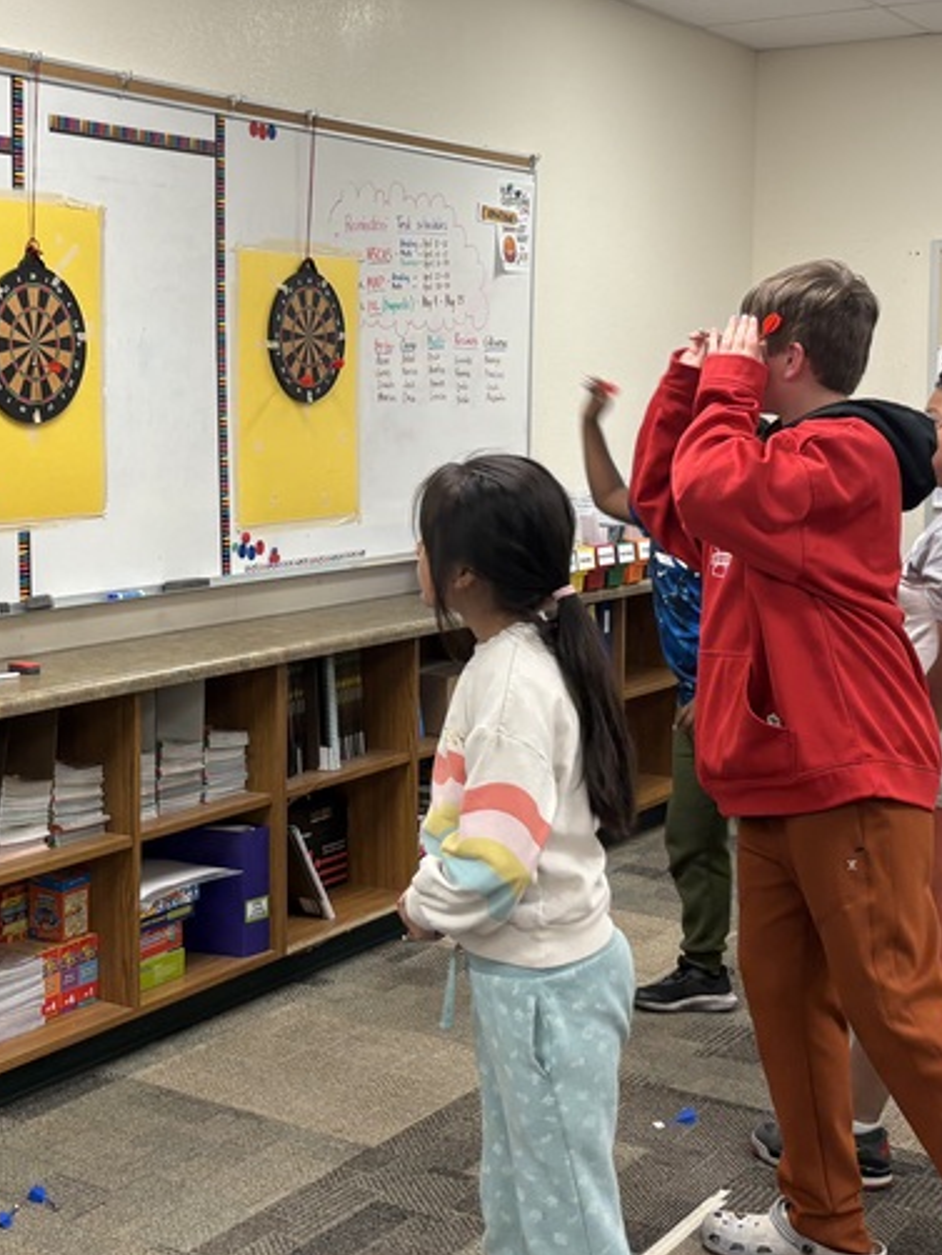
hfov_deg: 27.2
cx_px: 250
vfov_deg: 36.0
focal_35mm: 53
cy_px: 508
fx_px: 1921
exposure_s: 1/60
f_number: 1.6
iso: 64
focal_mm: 5.96
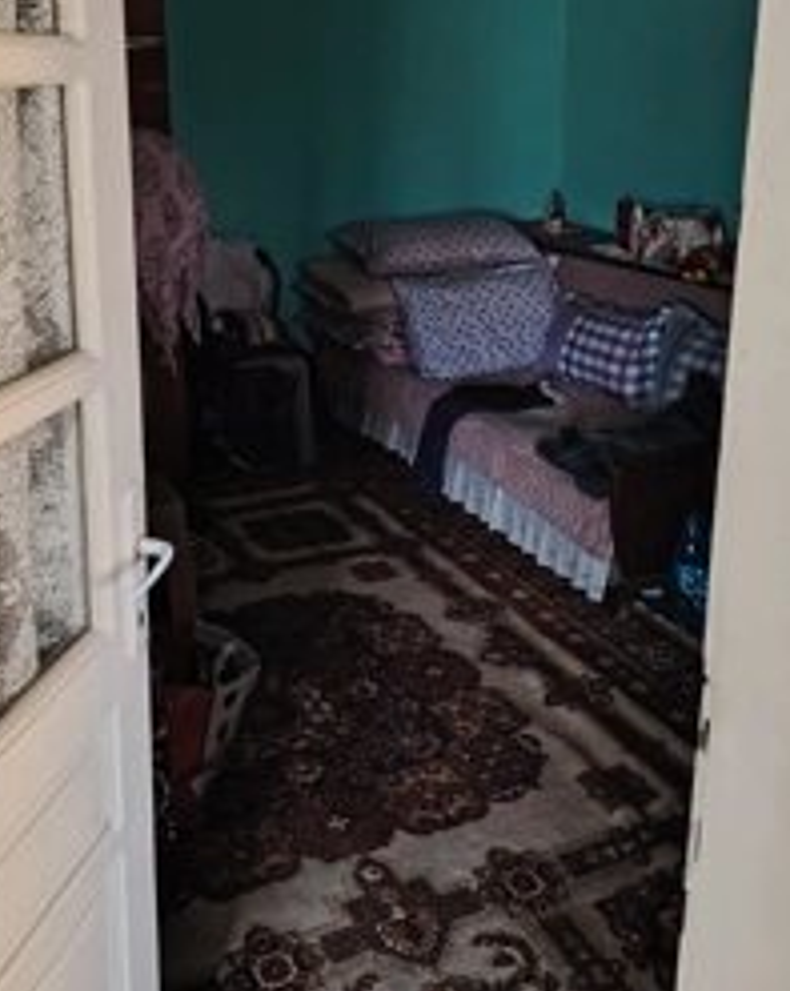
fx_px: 1113
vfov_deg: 47.1
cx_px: 349
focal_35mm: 38
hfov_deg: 39.0
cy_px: 317
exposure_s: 1/16.7
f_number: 1.75
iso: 4963
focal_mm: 5.25
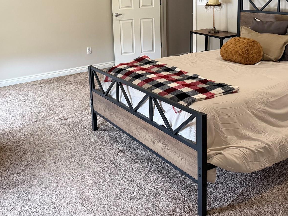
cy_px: 46
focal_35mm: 42
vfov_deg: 33.4
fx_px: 350
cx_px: 97
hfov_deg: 44.2
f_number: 1.78
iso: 320
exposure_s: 1/60
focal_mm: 6.76
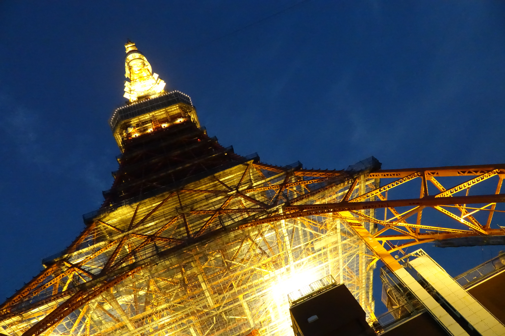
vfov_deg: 53.1
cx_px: 252
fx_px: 337
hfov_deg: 73.7
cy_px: 168
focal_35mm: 24
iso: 6400
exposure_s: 1/50
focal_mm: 8.8
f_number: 5.6
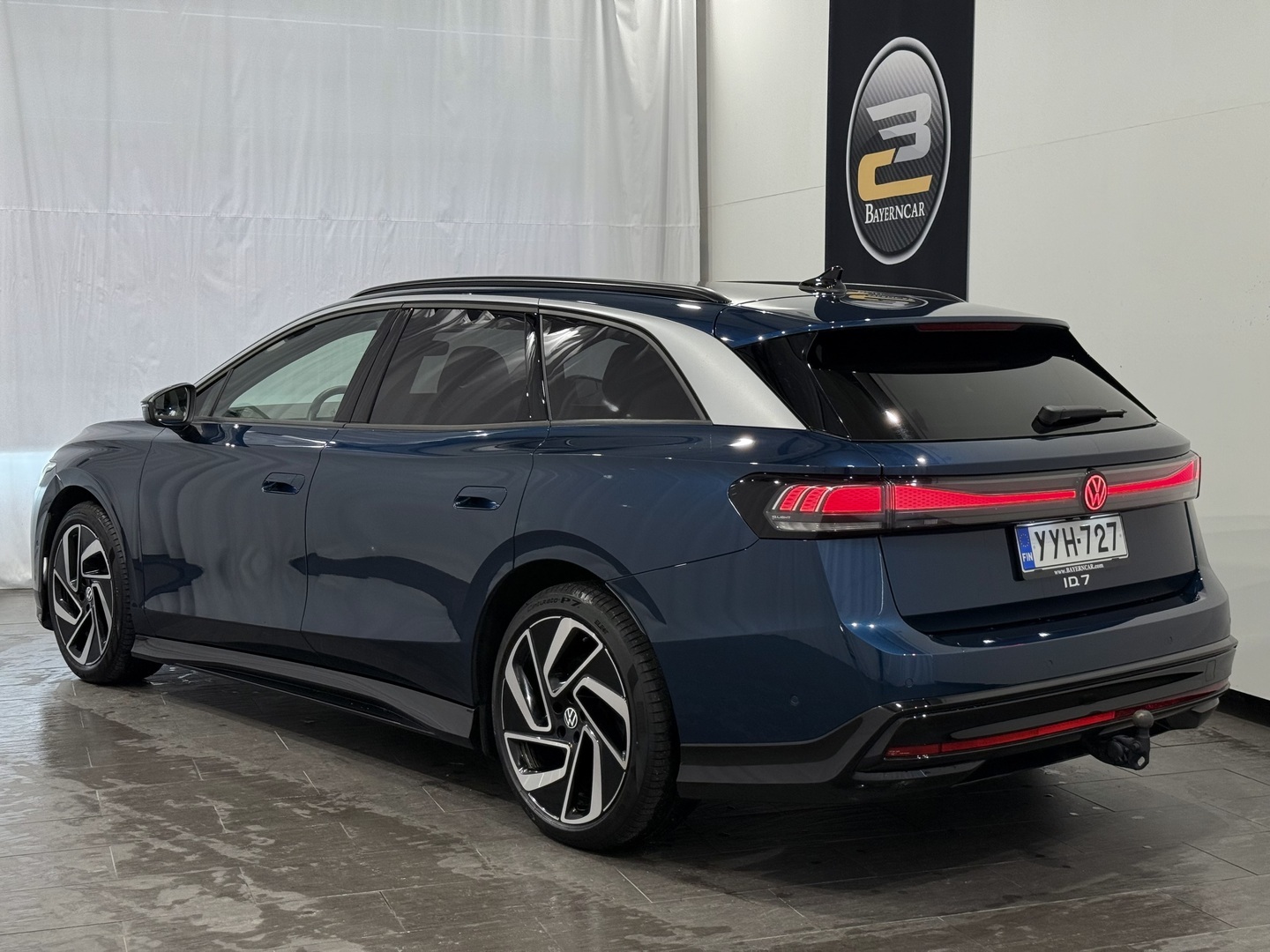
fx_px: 1761
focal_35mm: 48
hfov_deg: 39.7
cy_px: 476
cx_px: 635
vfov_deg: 30.3
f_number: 1.78
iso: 50
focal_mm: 6.76
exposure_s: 1/121
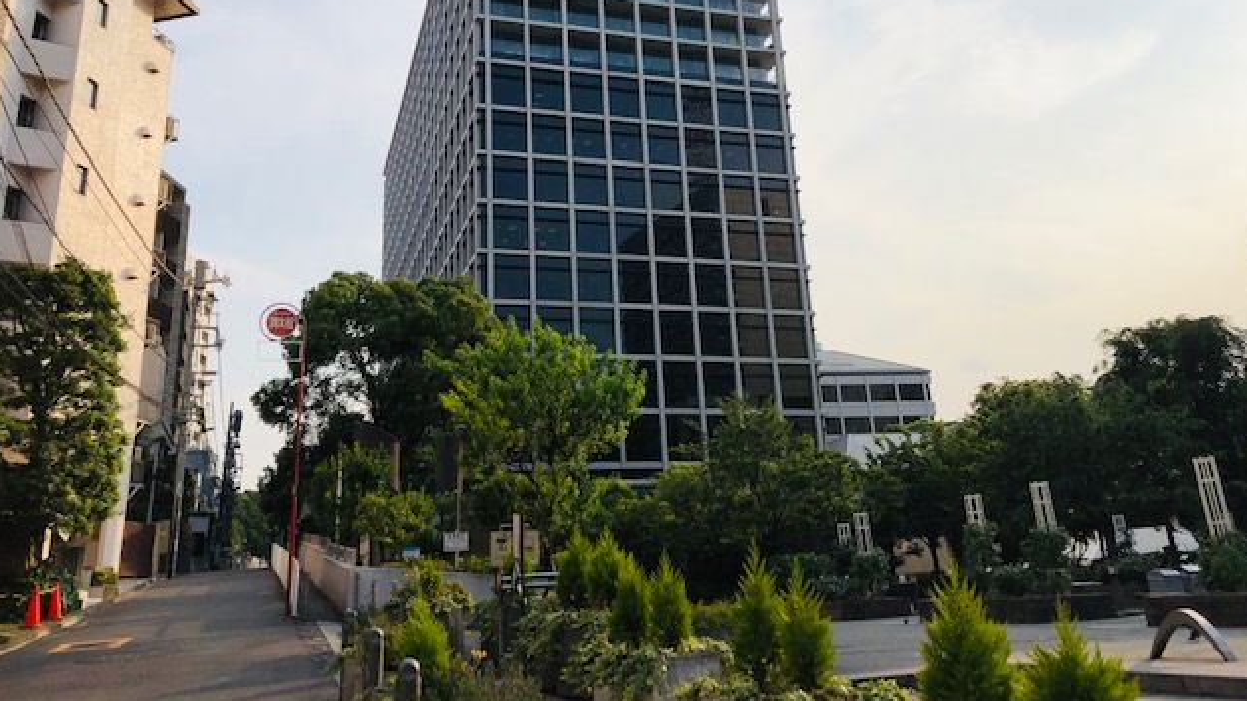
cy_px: 244
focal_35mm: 31
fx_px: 1025
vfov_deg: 37.4
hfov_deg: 62.6
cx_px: 627
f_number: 1.8
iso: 20
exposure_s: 1/3247
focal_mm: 3.99
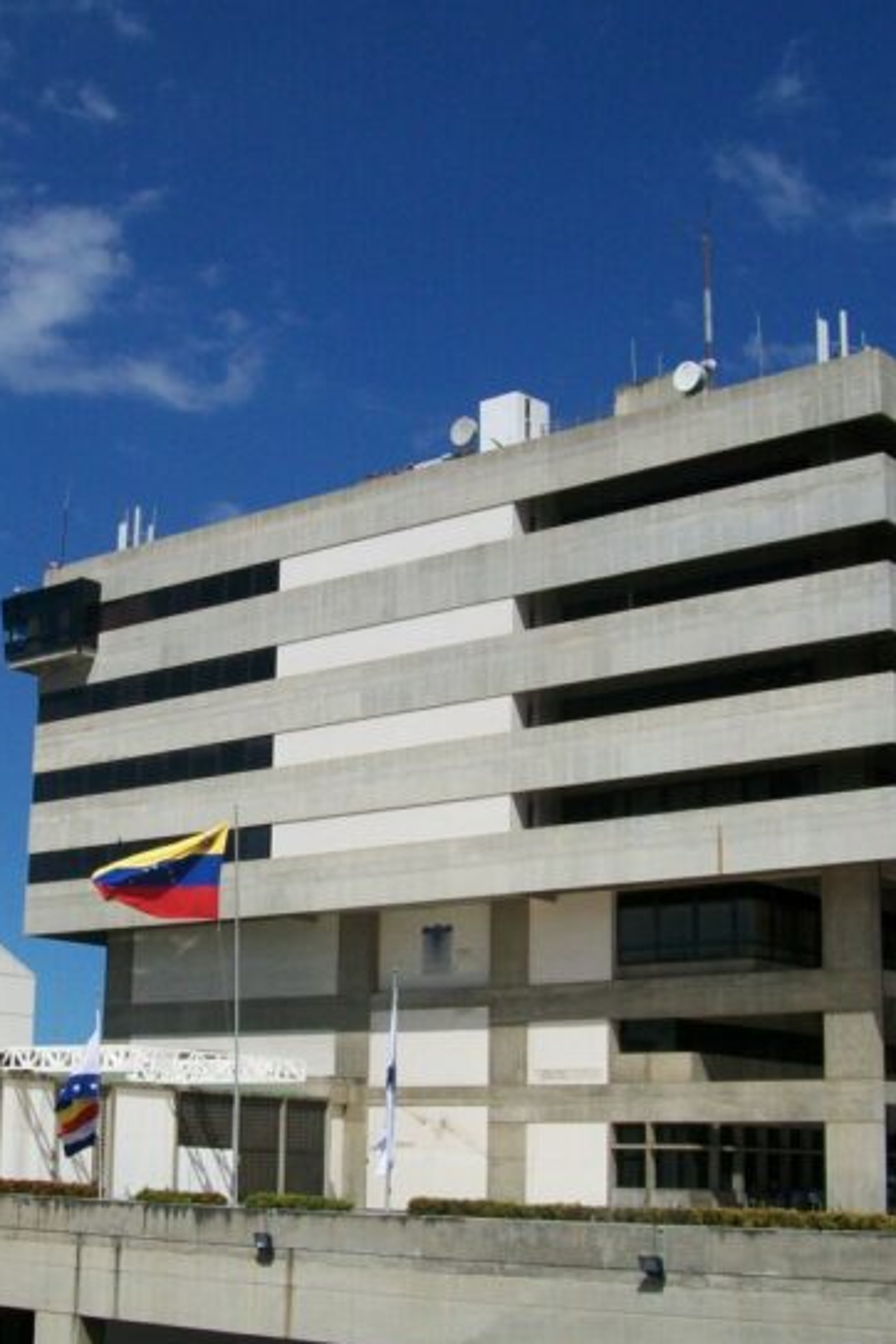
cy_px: 693
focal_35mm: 53
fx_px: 1979
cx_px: 267
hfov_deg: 25.3
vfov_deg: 37.5
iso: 64
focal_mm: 6
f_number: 4.8
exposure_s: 1/1000
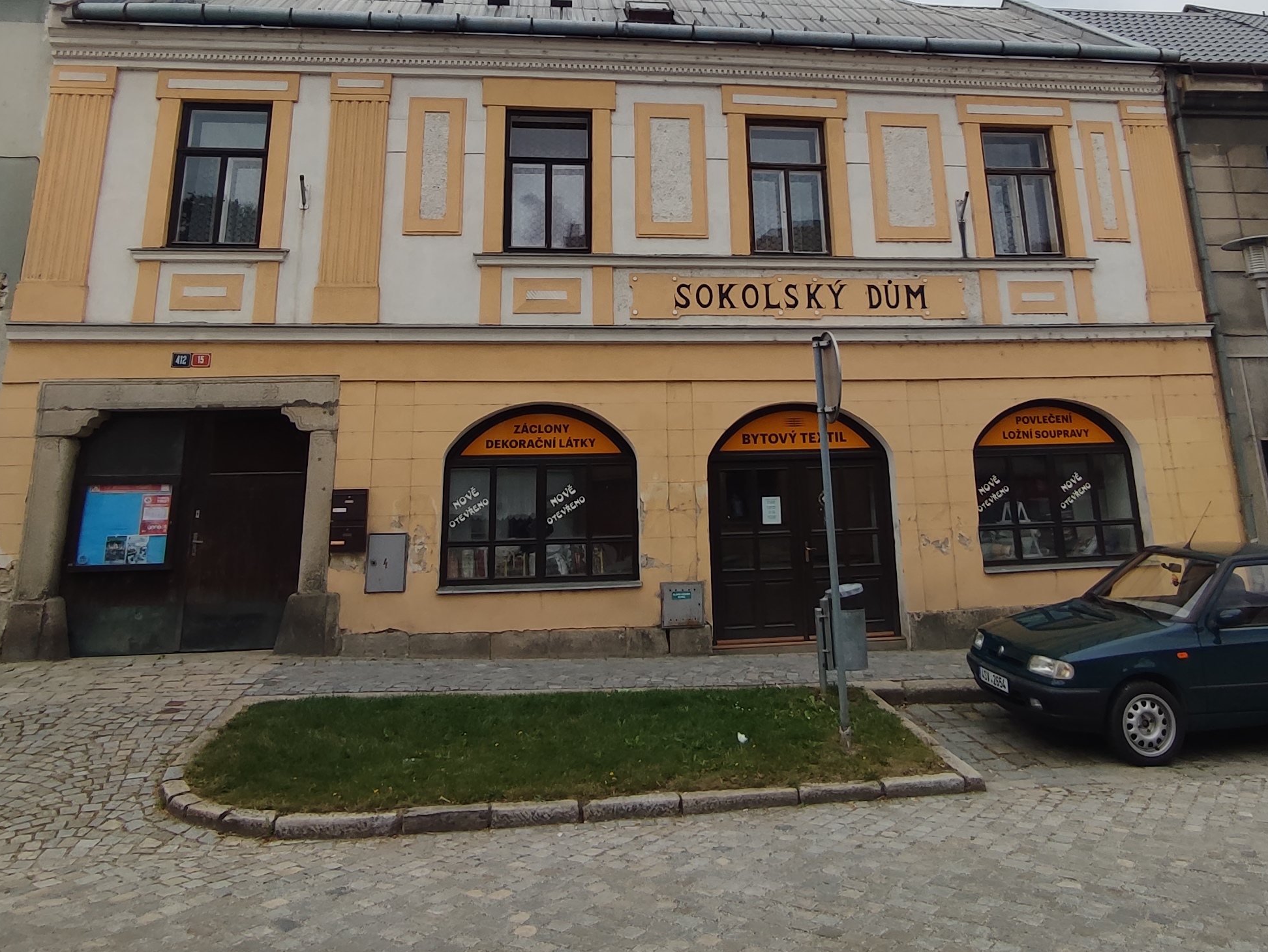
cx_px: 671
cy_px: 229
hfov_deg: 65.2
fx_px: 990
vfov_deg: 49.2
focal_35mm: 27
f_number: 2.2
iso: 50
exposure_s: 1/886
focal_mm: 1.65
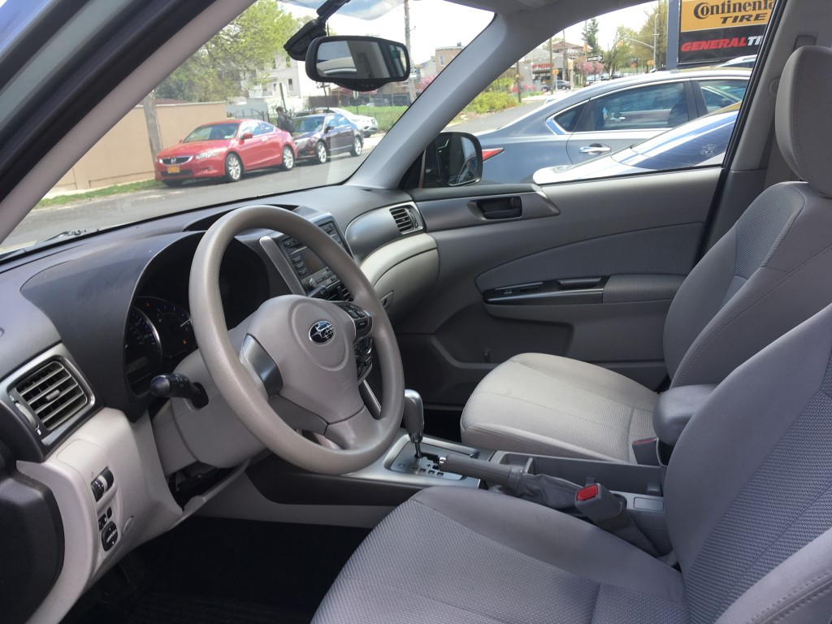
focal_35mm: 29
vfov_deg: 48.2
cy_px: 312
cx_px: 416
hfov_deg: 61.7
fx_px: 697
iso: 25
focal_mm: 4.15
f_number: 2.2
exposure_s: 1/190
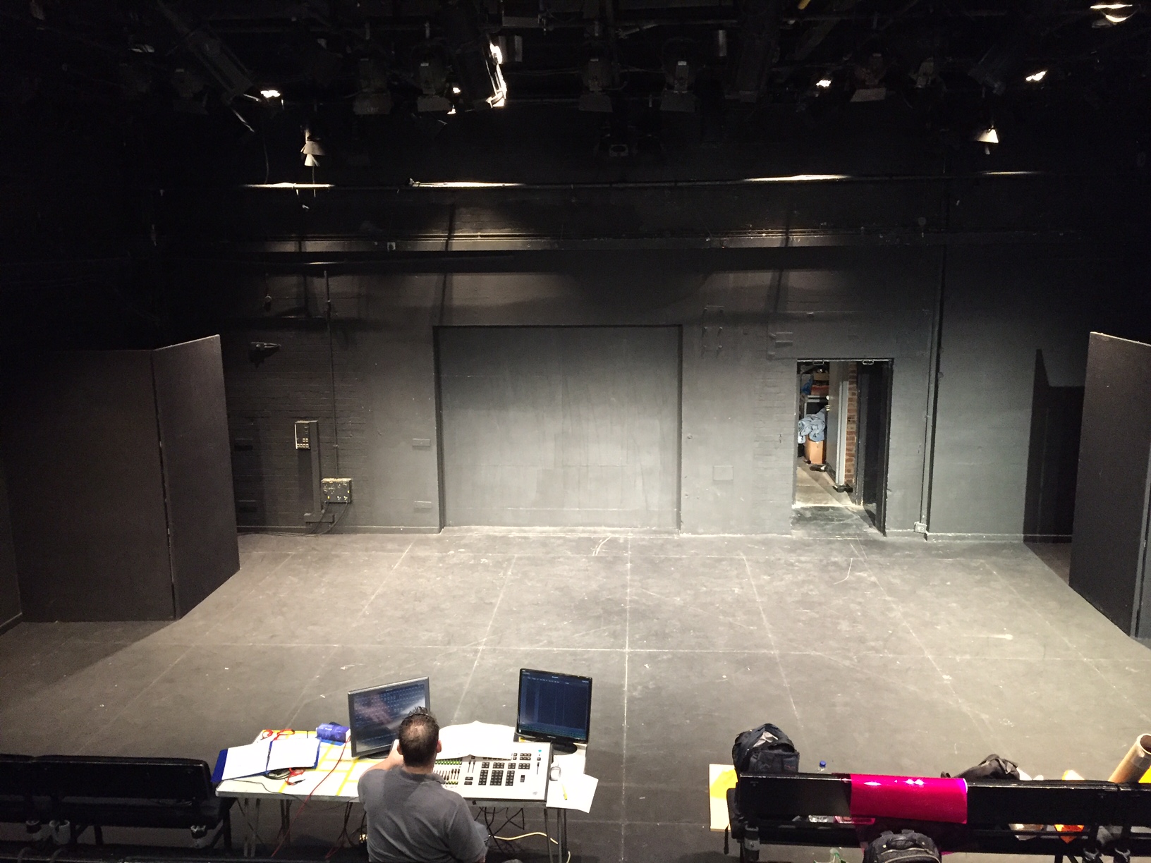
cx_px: 576
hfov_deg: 61.7
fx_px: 964
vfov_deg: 48.2
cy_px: 432
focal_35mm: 29
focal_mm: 4.15
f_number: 2.2
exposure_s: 1/17
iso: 320
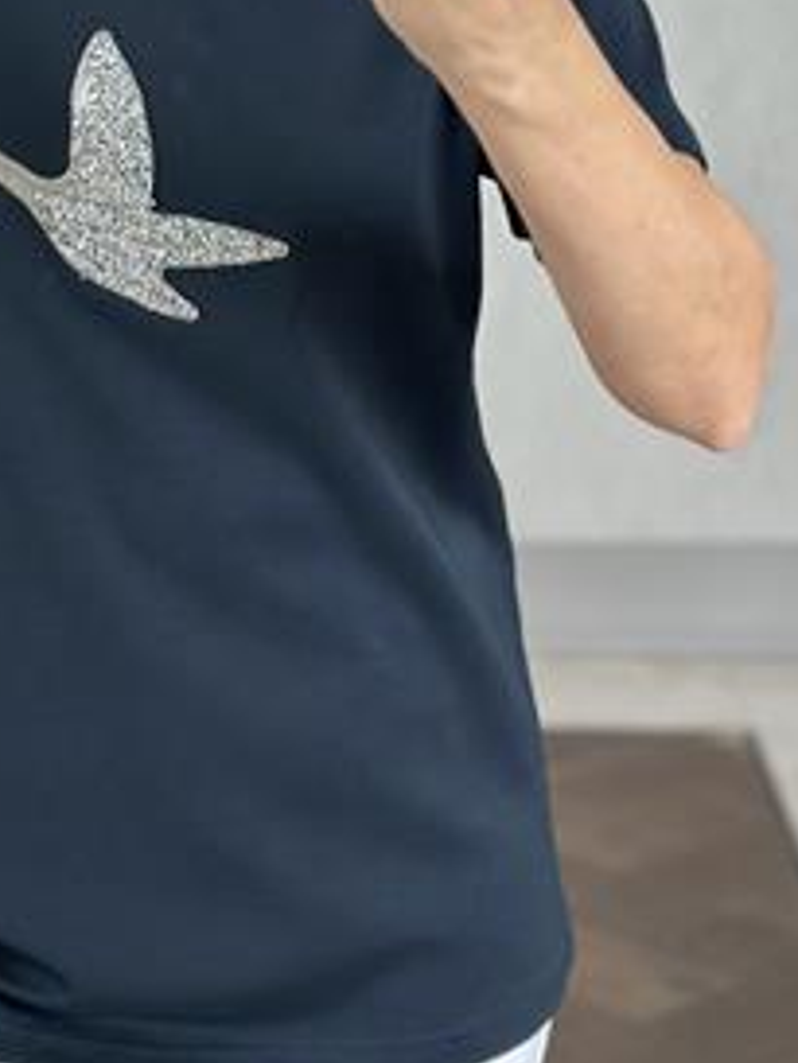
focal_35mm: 89
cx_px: 117
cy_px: 436
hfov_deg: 16.4
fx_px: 2733
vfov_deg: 22.0
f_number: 1.78
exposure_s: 1/60
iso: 320
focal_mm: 6.86
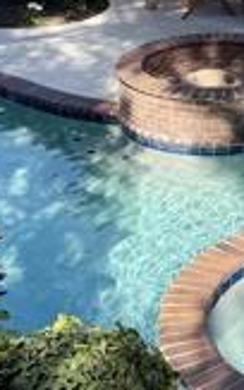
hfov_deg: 12.8
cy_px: -91
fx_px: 1063
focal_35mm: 100
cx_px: 294
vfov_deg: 19.5
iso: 80
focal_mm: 6.76
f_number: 1.78
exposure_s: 1/3425
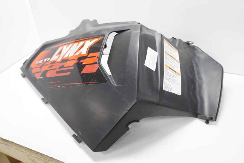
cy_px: 82
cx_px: 122
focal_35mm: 27
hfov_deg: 67.4
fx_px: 183
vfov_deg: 47.9
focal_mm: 18
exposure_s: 1/60
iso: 400
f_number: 3.5
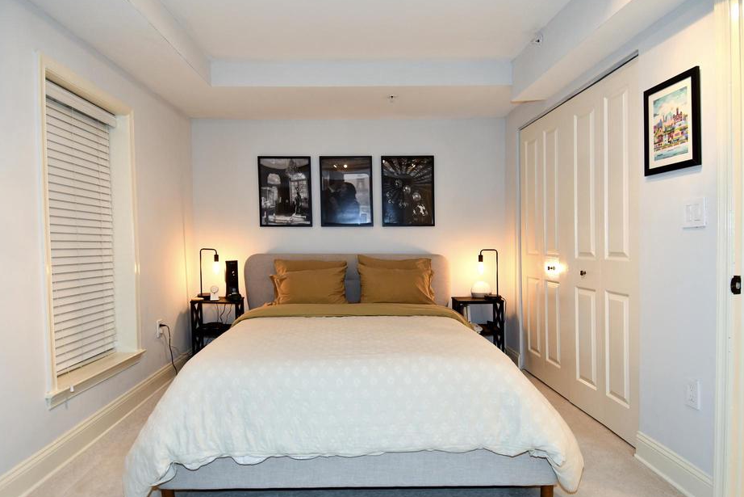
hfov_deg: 83.9
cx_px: 354
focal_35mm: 20
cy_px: 266
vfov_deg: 61.9
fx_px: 413
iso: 640
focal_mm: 12
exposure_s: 1/60
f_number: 4
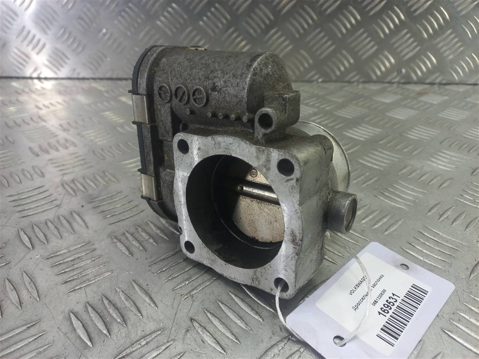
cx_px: 240
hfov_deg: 69.4
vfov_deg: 54.9
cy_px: 180
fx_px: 346
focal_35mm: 25
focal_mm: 4.6
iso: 64
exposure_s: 1/50
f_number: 1.8
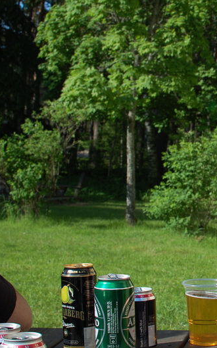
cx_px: 229
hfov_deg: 15.8
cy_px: 174
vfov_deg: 25.6
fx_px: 765
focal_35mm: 81
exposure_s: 1/250
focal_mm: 35
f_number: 8
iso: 200
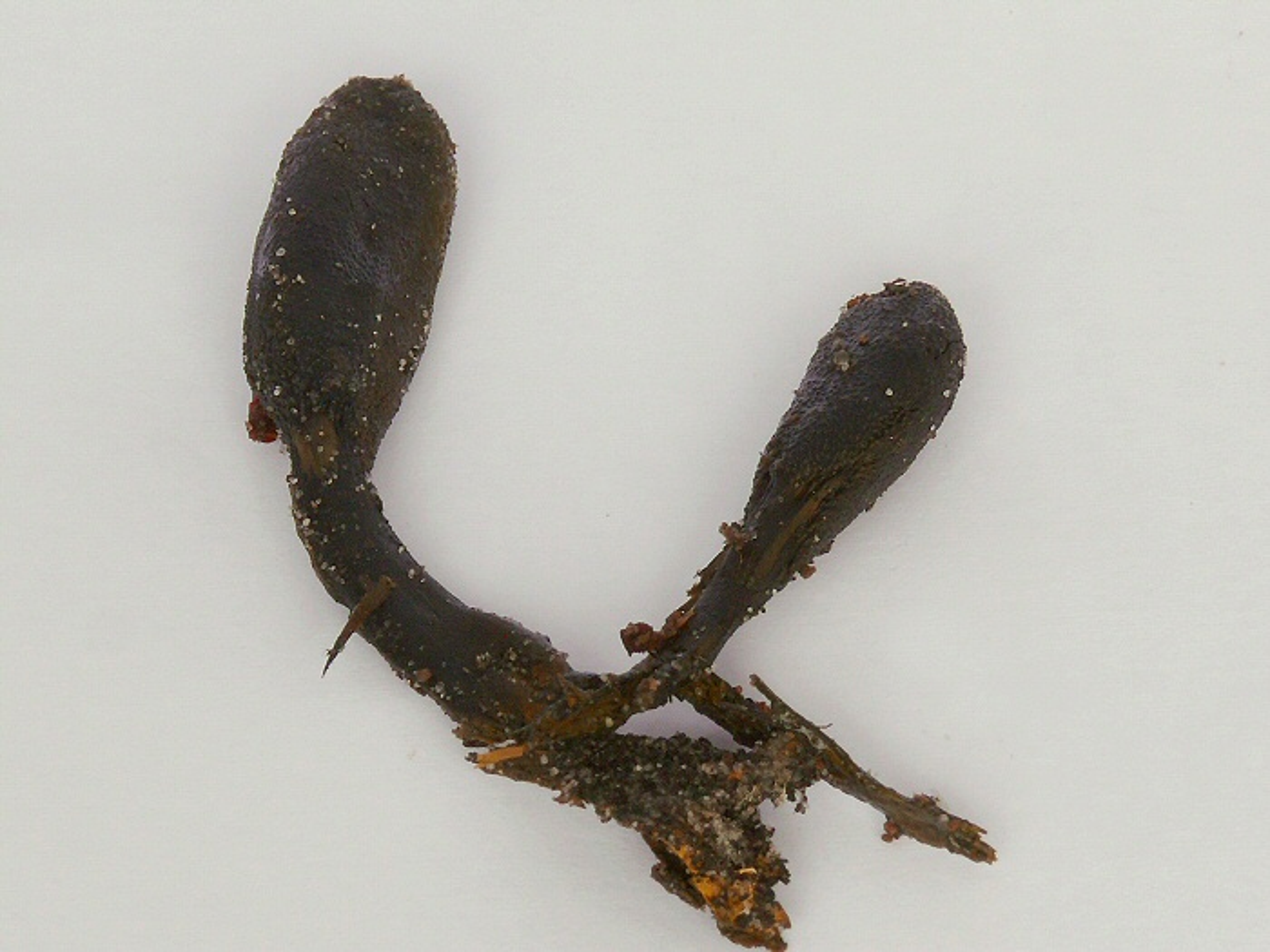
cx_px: 635
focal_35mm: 105
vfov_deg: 14.1
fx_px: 3852
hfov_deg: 18.7
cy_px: 476
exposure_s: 1/13
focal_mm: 22.2
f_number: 11
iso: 100
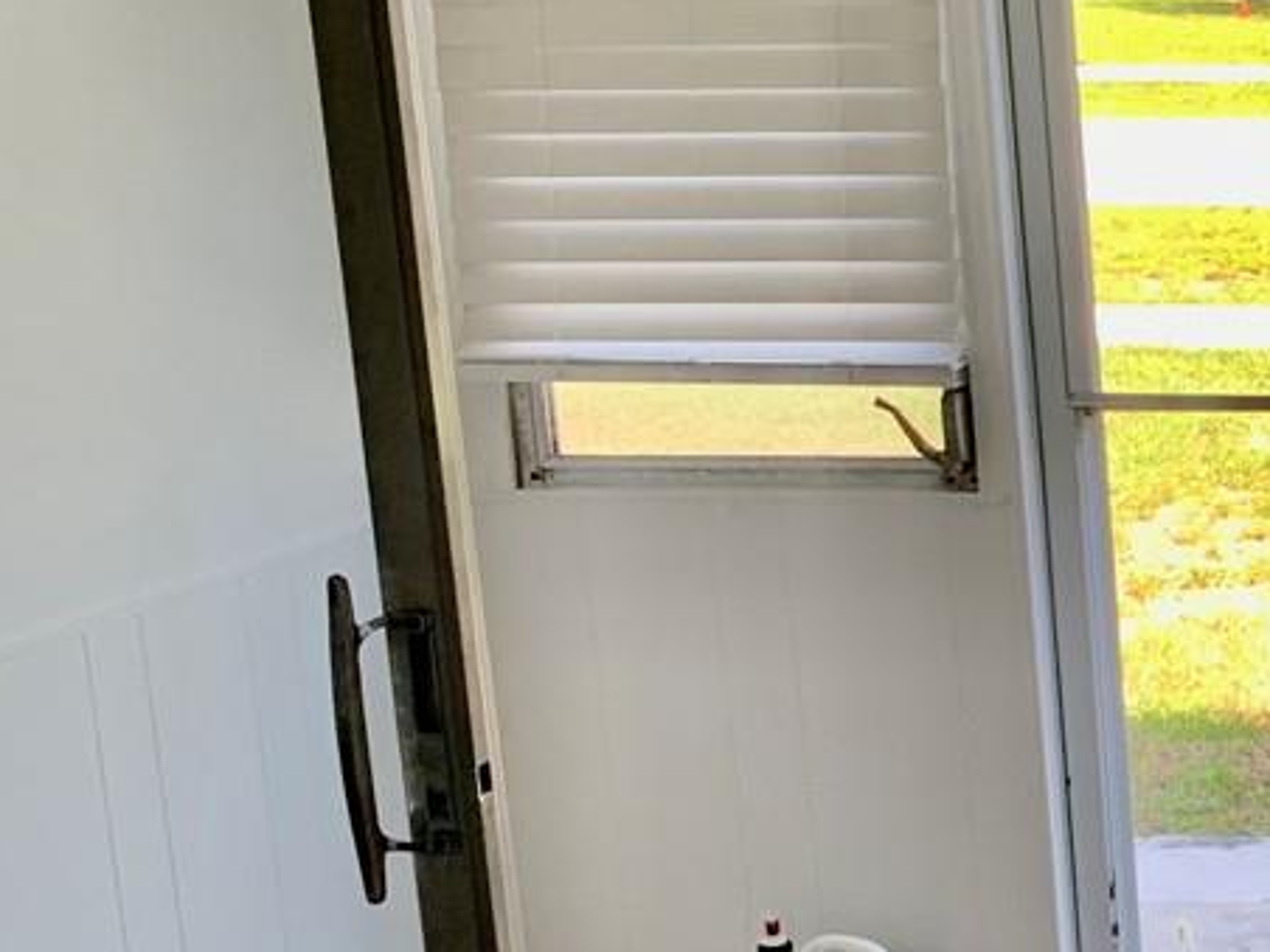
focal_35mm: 92
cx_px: 2015
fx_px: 3375
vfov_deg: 16.0
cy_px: 640
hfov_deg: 18.4
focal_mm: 4.25
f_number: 1.8
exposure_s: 1/122
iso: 50
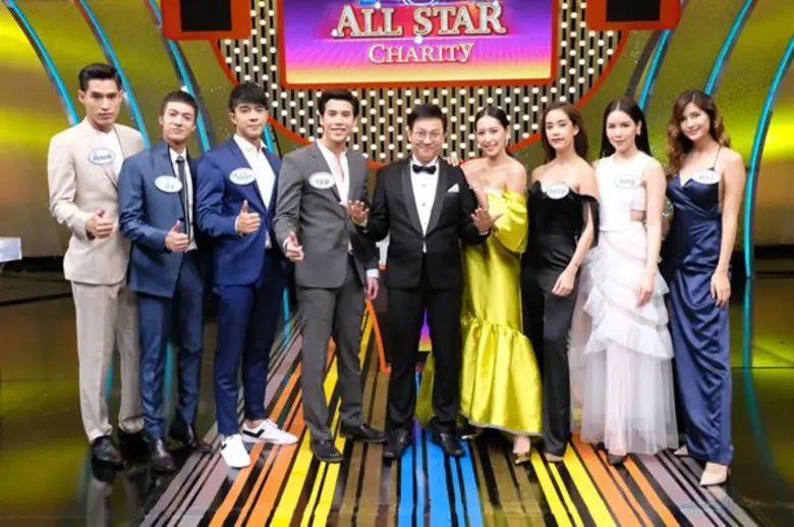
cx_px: 397
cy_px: 264
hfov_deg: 48.5
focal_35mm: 40
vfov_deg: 33.3
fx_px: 881
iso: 12800
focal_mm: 26.6
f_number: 11
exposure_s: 1/250
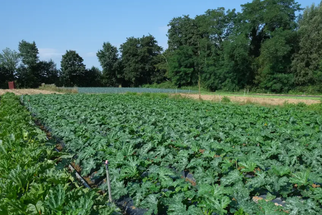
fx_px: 286
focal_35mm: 32
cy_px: 120
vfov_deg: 41.1
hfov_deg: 58.6
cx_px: 178
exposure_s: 1/320
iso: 160
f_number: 7.1
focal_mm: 18
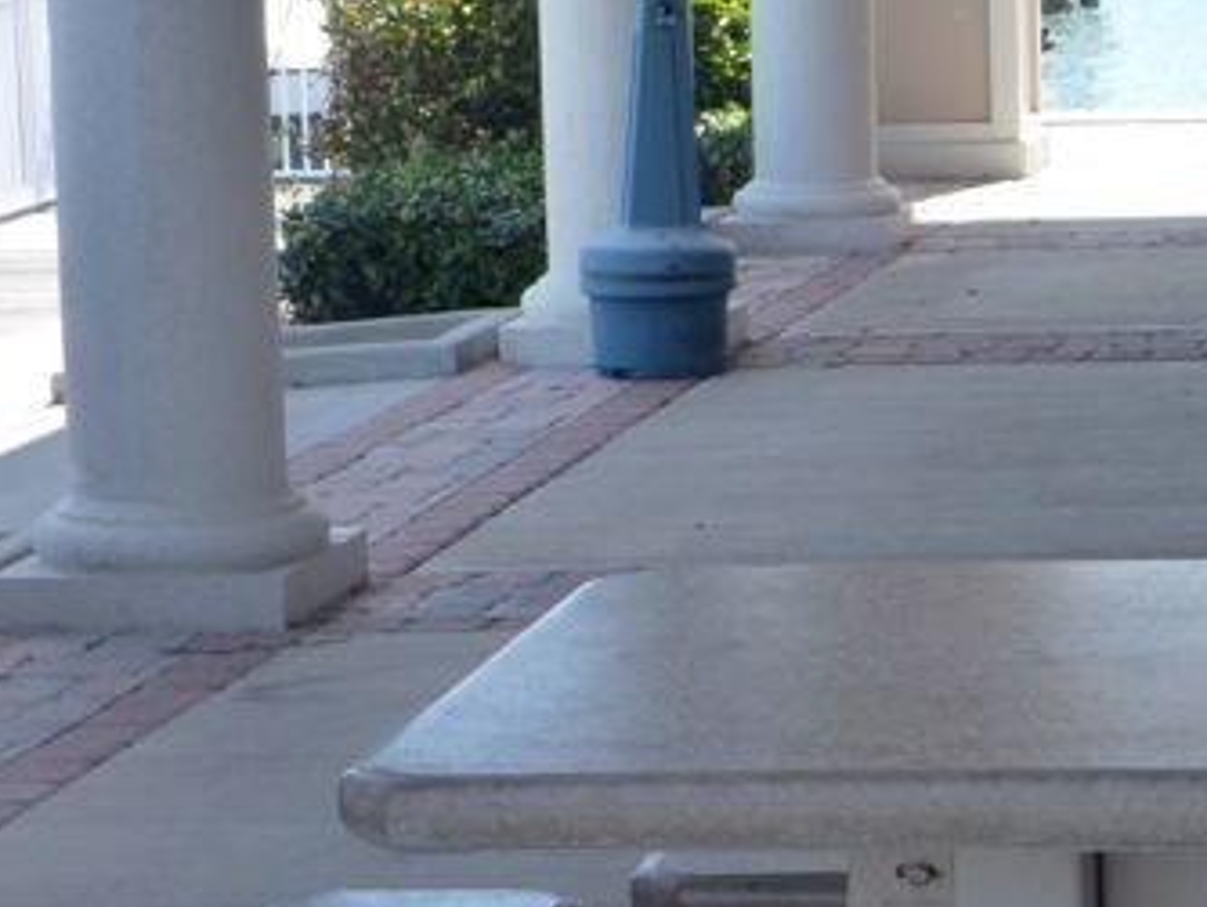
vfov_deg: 10.9
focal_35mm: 136
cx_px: 867
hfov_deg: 14.5
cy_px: 401
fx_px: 4745
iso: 125
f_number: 5.4
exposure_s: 1/125
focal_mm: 12.6
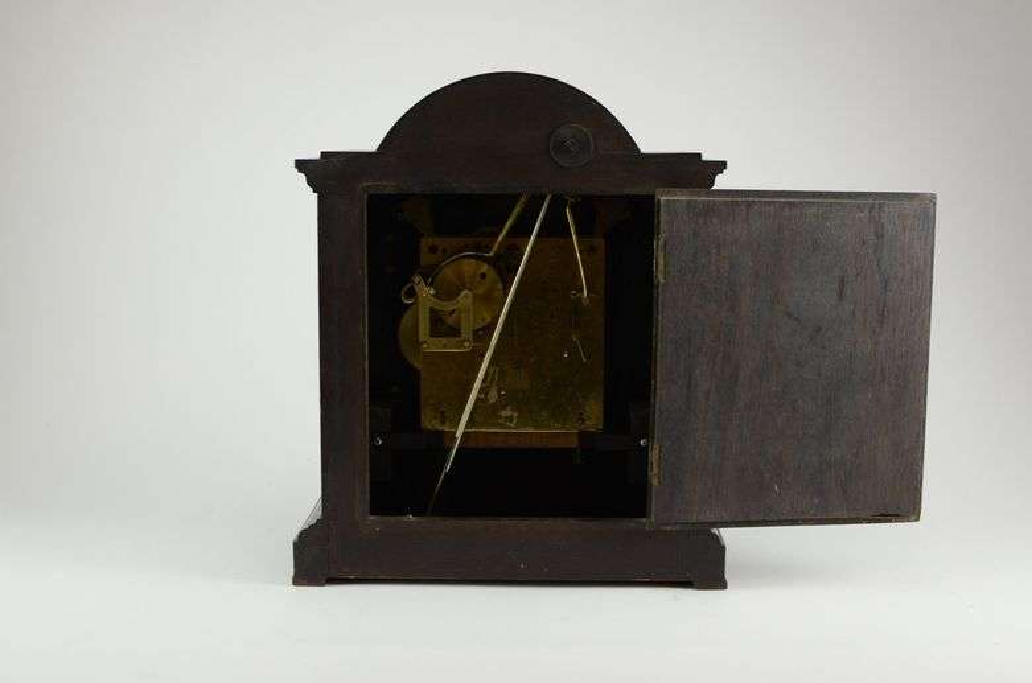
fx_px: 1502
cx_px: 516
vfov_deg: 25.6
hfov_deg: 37.9
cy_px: 342
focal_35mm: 52
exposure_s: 1/125
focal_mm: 35
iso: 800
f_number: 4.5
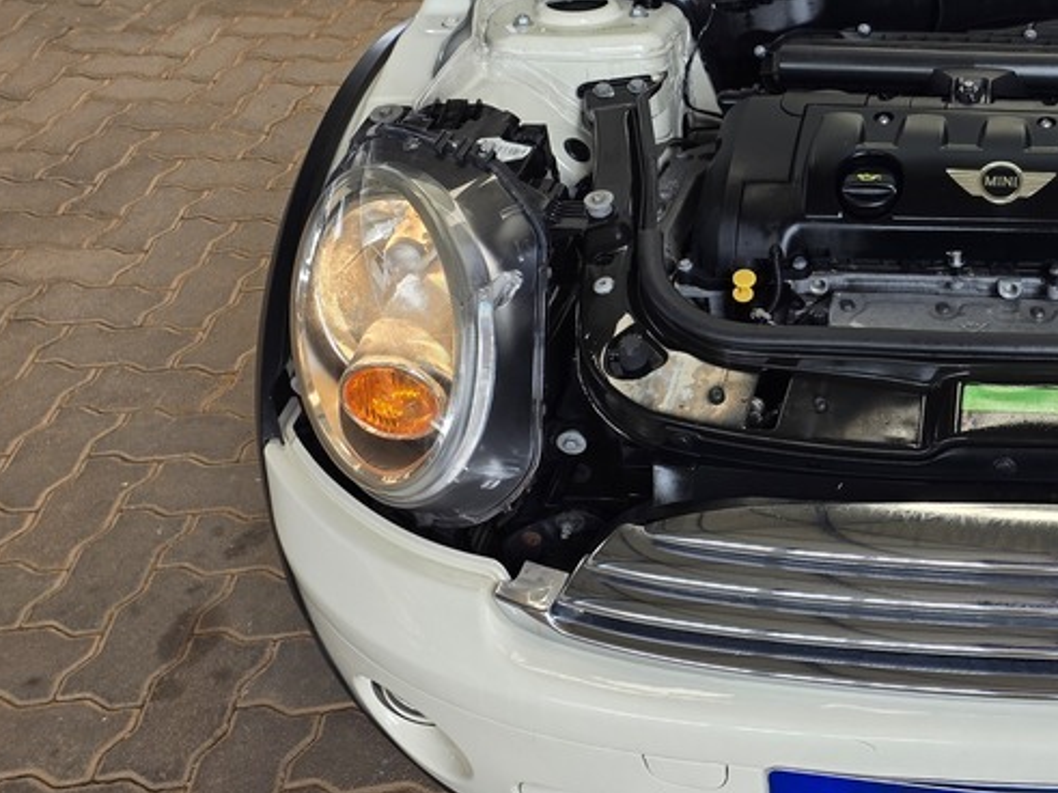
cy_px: 121
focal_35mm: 48
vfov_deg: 29.3
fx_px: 1467
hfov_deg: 35.5
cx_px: 1080
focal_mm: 6.25
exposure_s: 1/180
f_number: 1.7
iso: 40
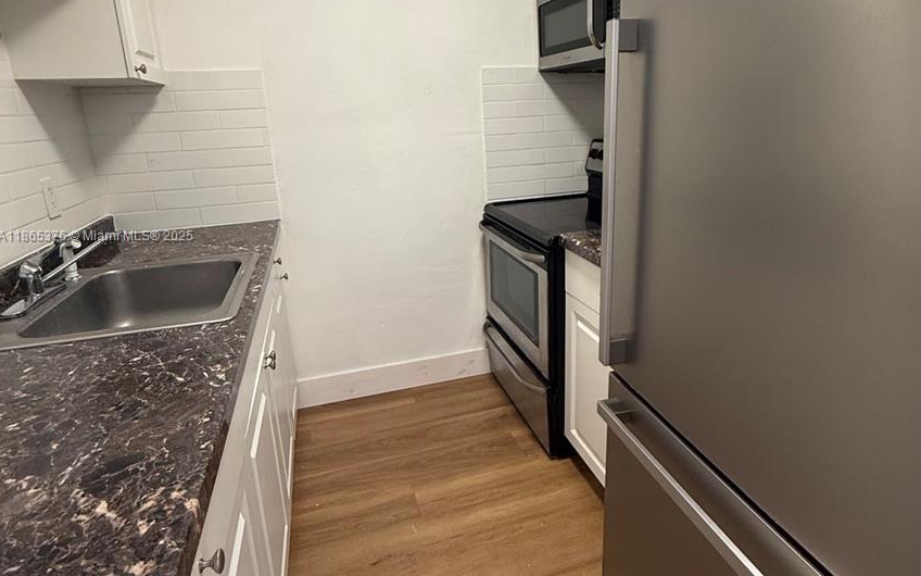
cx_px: 483
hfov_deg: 82.2
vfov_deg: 56.9
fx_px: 527
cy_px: 237
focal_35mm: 21
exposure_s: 1/60
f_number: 2.2
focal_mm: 2.22
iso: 200
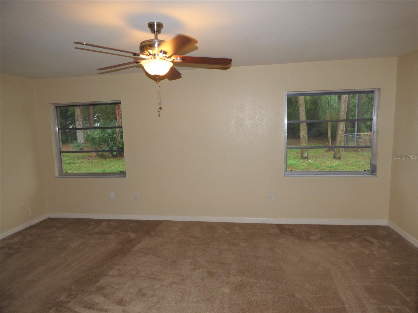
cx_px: 209
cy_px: 156
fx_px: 242
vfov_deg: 66.0
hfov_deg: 81.7
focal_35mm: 20
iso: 125
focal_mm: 3.58
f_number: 2.8
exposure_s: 1/60
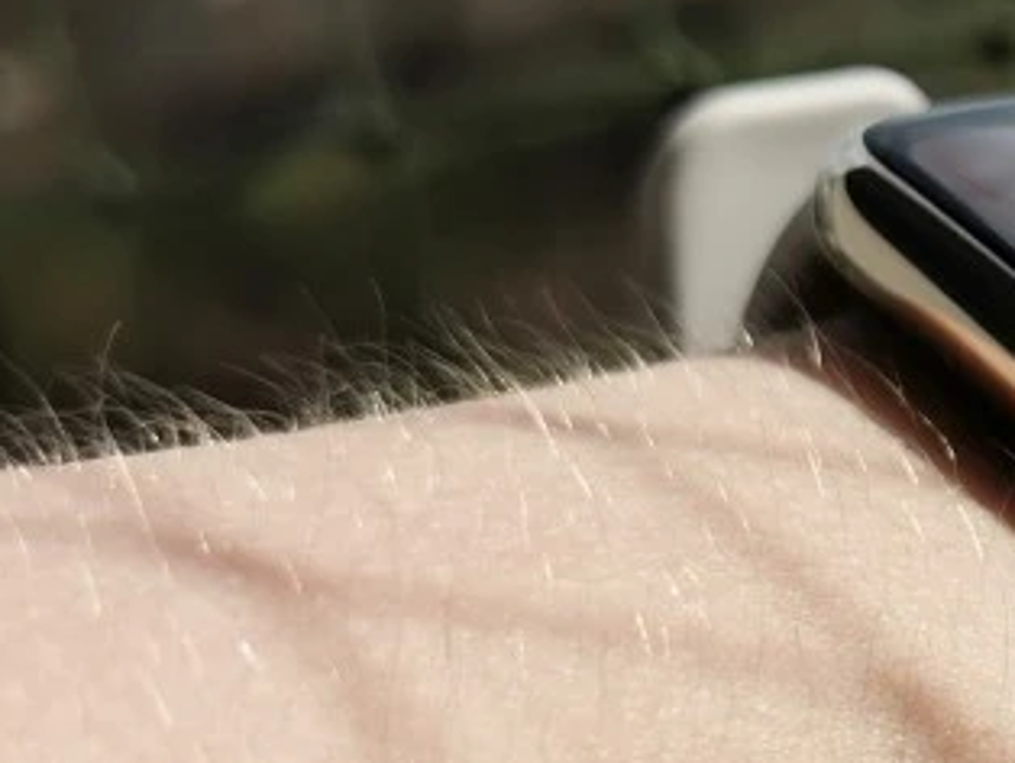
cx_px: 1254
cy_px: 540
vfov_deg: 13.8
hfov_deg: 17.4
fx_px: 3140
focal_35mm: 107
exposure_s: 1/6061
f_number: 1.6
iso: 50
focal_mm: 5.56
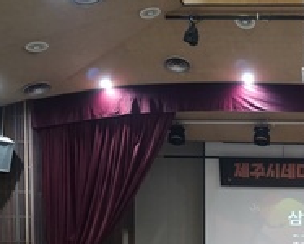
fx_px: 594
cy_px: 274
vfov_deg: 21.8
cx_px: 341
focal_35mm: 66
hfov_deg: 26.3
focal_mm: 6.3
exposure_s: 1/30
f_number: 1.7
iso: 640
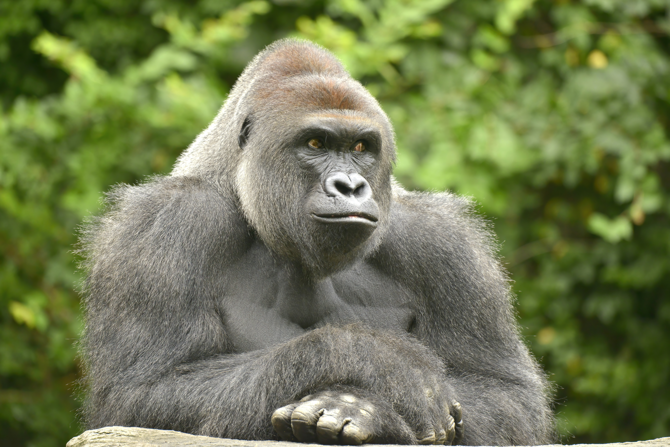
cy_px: 224
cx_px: 335
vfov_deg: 3.8
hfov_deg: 5.7
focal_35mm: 360
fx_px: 6702
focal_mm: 360
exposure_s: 1/250
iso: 800
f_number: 5.6
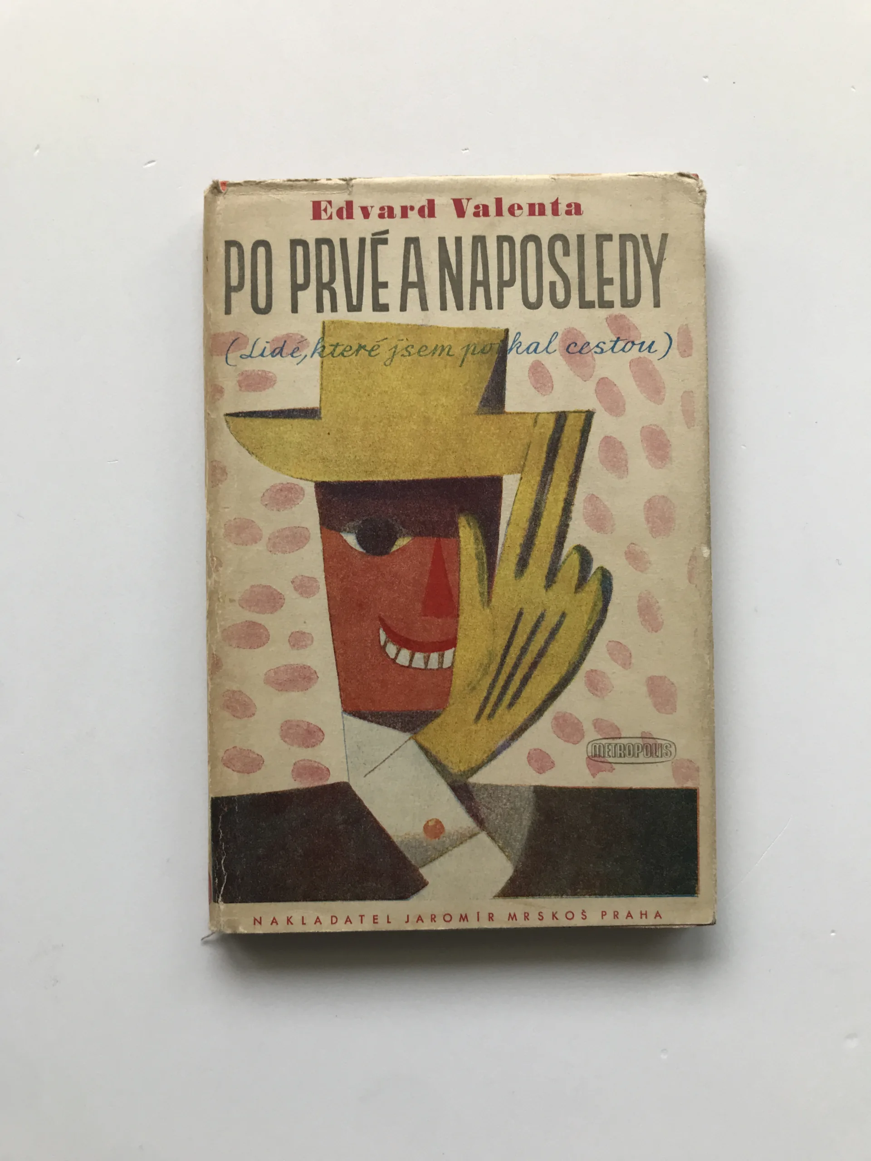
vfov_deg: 63.4
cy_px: 580
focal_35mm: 28
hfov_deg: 49.7
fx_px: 939
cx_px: 436
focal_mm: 3.99
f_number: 1.8
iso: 40
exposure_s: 1/100
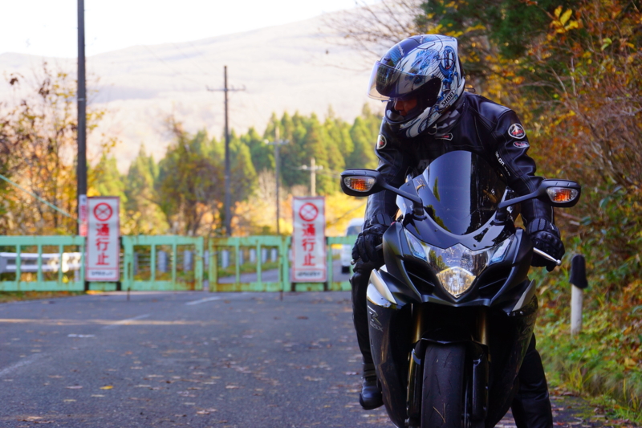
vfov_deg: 12.0
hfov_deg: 18.0
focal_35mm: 114
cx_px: 321
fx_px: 2032
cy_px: 214
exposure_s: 1/125
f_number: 5.6
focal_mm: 76
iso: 200
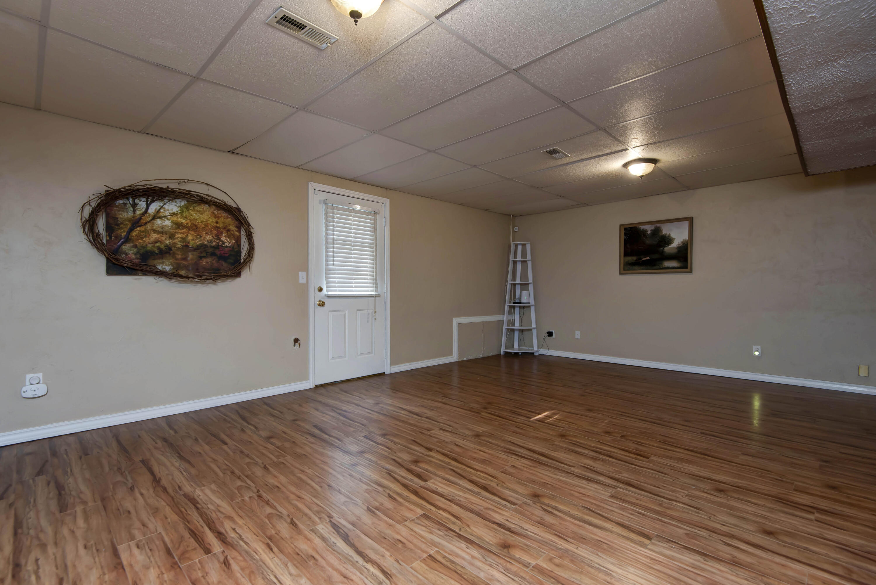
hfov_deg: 96.7
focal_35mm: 16
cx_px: 438
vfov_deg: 73.8
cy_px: 292
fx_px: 389
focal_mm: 16
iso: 400
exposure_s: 1/40
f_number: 6.3
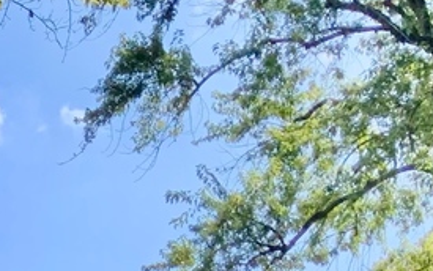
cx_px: -435
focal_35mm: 161
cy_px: 826
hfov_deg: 11.7
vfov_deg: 7.2
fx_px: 1900
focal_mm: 3
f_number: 1.8
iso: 16
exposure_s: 1/593
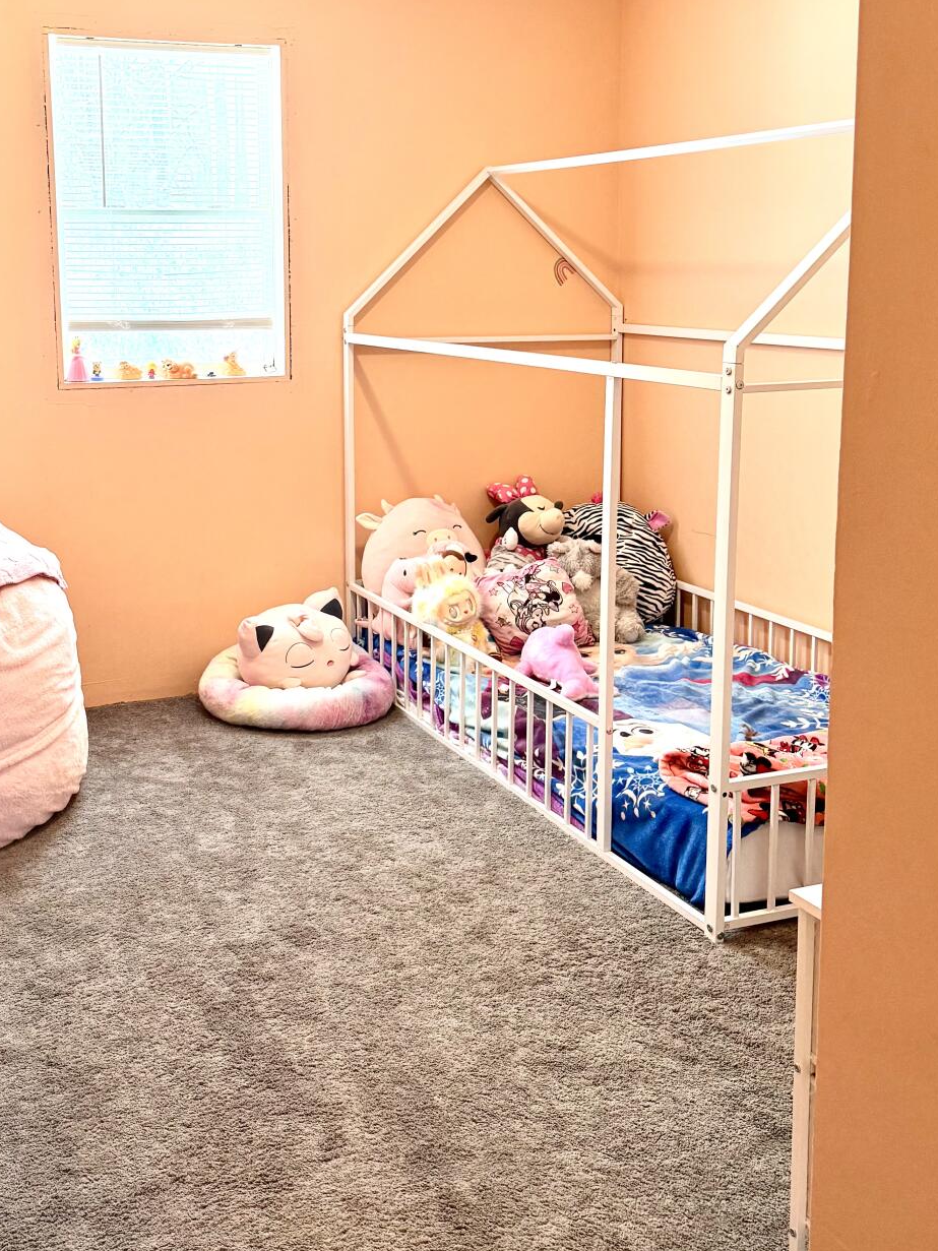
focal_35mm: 39
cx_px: 282
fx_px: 1409
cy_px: 442
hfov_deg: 36.3
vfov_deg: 47.3
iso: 250
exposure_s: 1/120
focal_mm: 6.76
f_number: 1.78
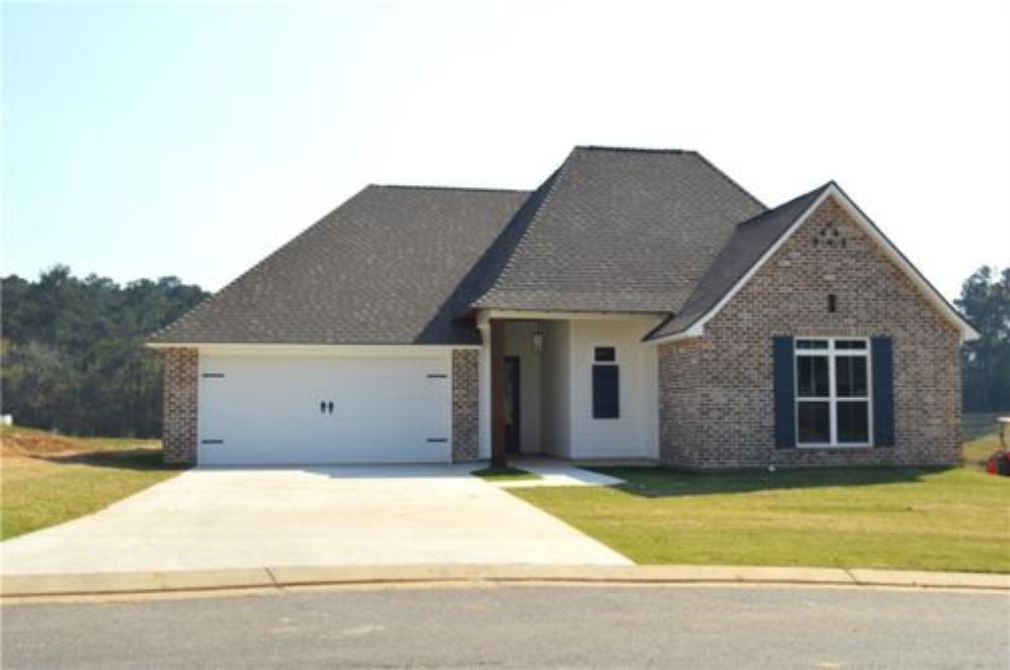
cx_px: 505
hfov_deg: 53.2
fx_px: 1009
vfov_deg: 36.8
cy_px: 335
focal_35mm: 36
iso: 100
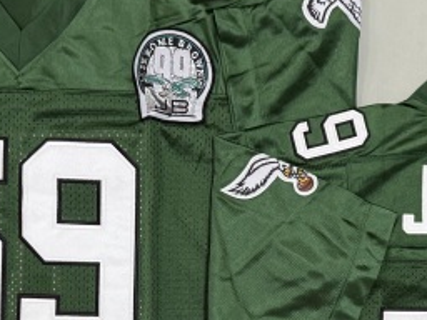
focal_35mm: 75
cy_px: 342
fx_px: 925
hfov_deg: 25.9
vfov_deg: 18.9
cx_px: 269
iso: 200
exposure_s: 1/69
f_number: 1.78
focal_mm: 6.76
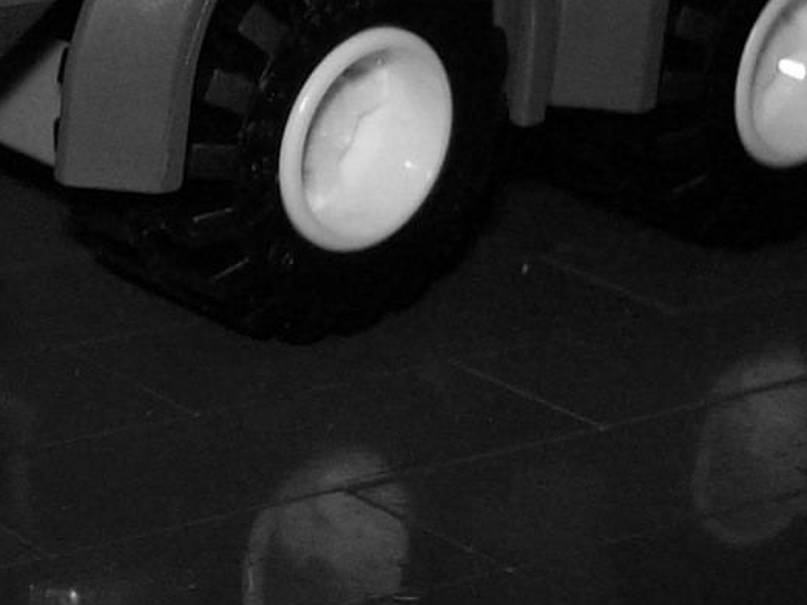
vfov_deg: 10.3
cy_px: -205
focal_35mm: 141
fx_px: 3286
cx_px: -478
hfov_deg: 13.1
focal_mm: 6
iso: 80
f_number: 2.7
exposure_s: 1/64
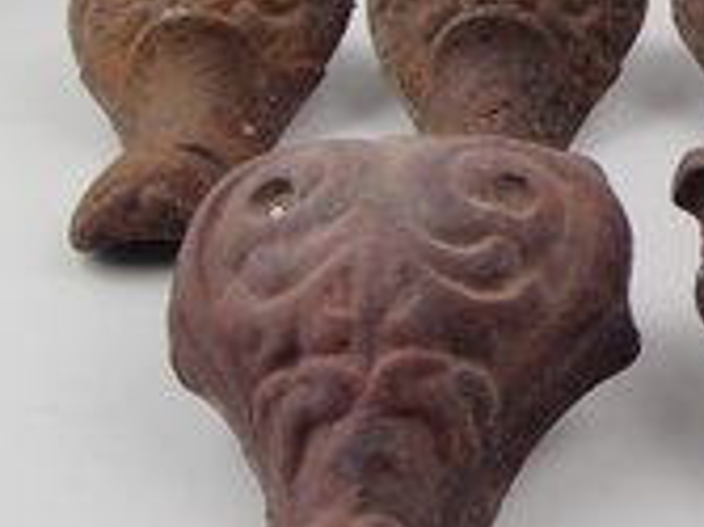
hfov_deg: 24.6
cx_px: 681
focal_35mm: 76
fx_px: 1545
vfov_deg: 19.3
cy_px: 369
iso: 250
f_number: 4.7
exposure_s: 1/160
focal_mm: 6.64
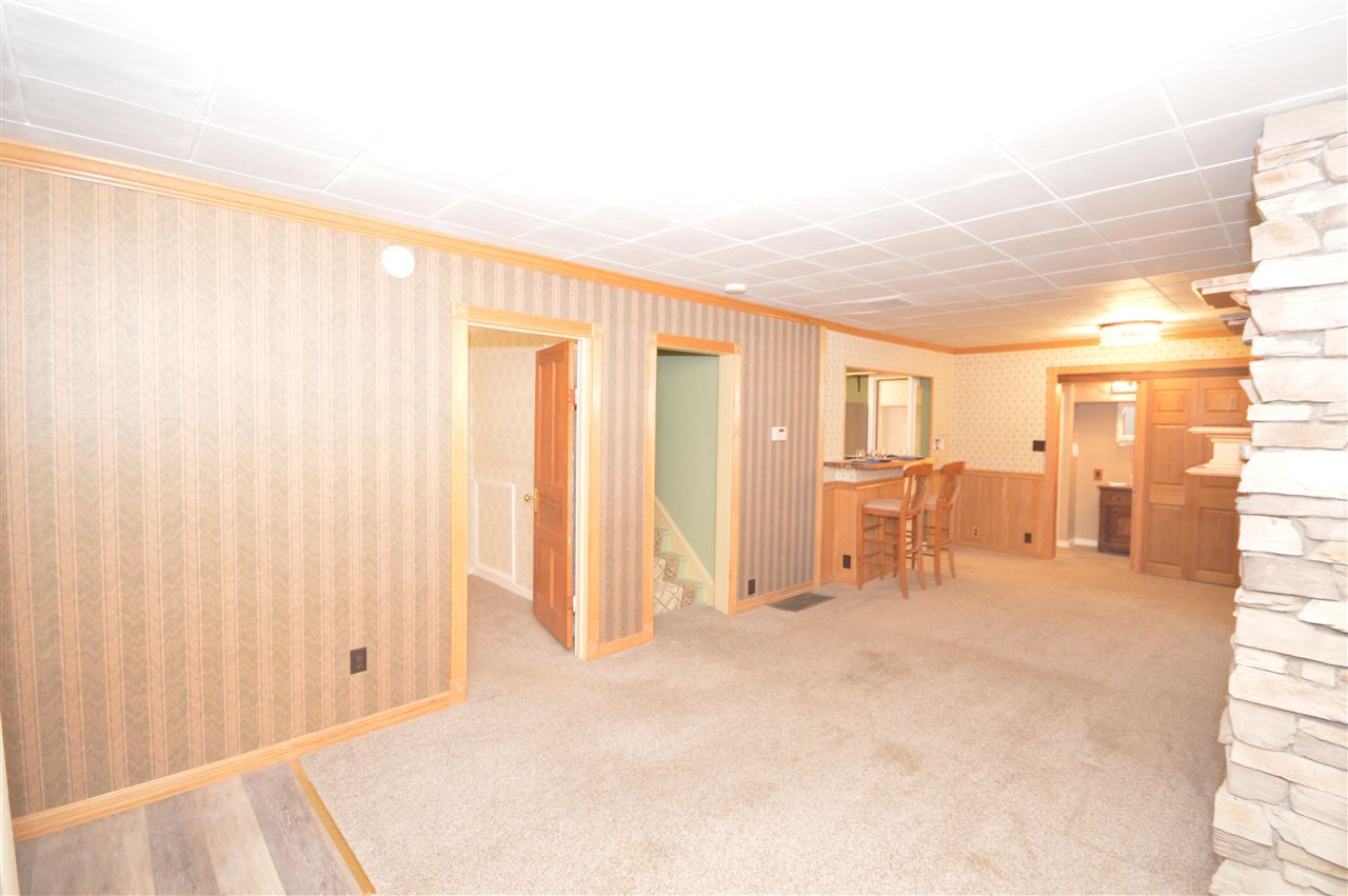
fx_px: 561
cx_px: 674
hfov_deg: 100.4
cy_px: 448
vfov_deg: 77.2
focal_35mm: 15
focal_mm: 10
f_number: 4
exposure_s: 1/60
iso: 2200
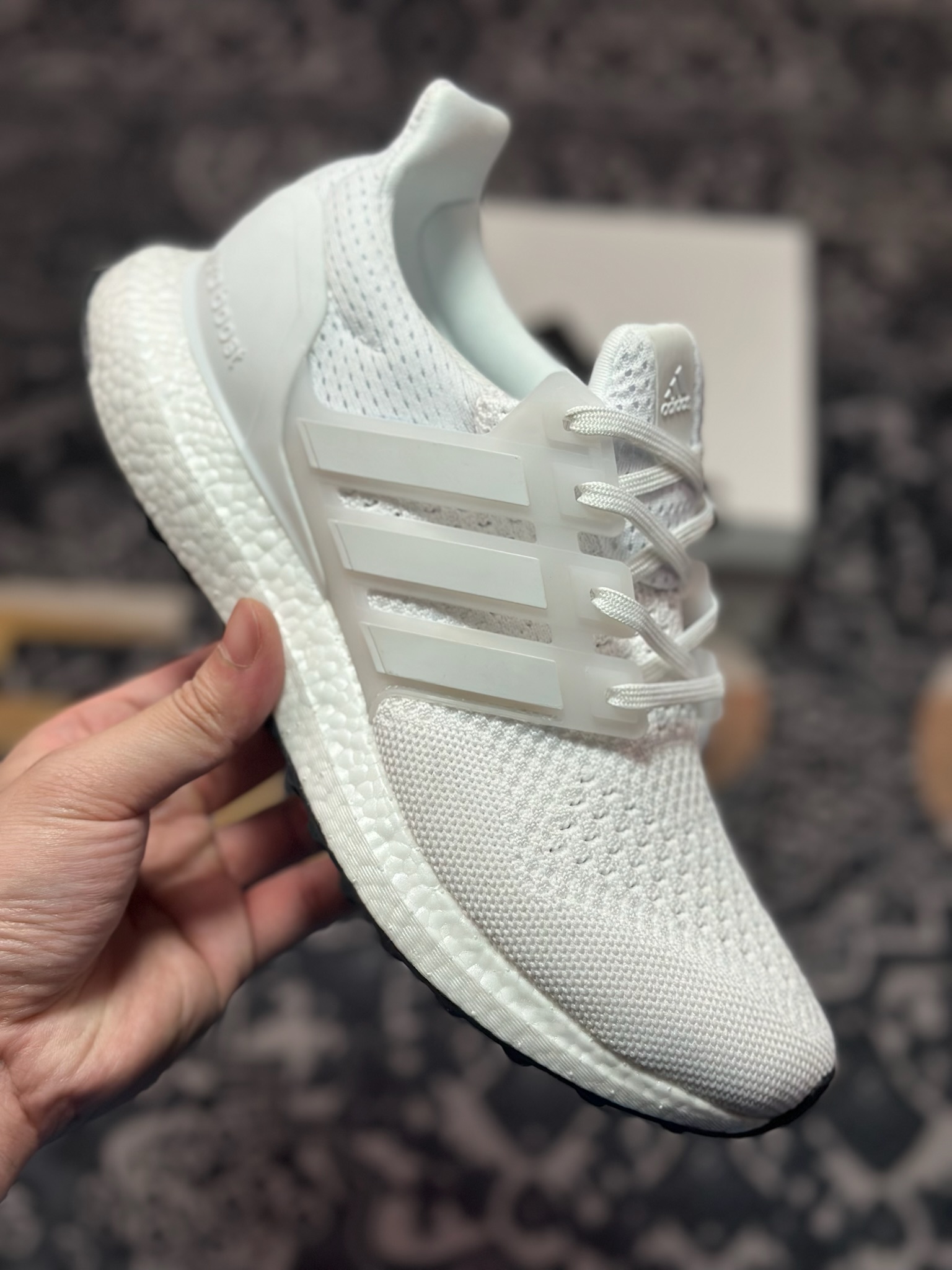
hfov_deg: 30.3
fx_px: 1760
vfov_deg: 39.7
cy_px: 635
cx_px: 476
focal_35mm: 48
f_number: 1.78
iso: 80
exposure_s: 1/1242
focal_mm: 6.86
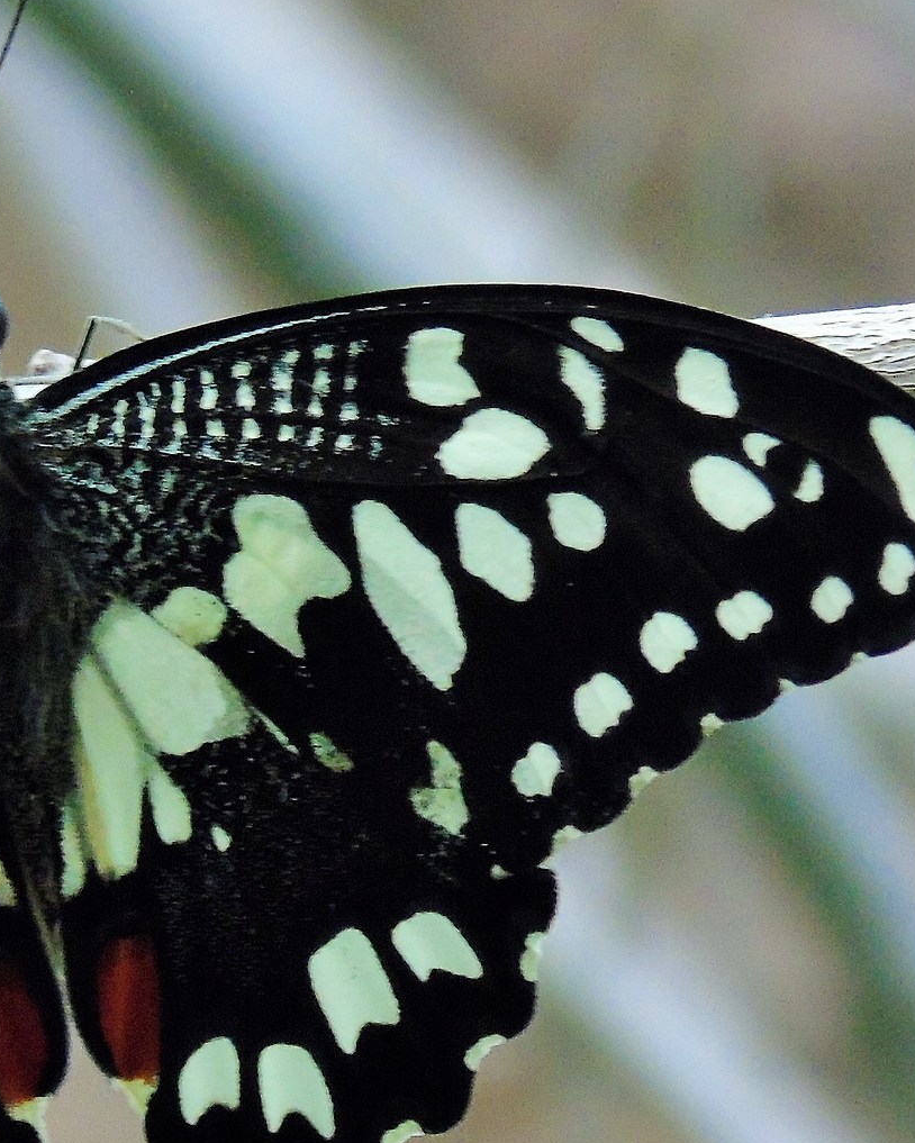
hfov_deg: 4.1
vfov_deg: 5.2
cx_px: 64
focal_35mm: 373
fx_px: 12622
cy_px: 702
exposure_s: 1/125
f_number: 4.9
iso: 400
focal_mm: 29
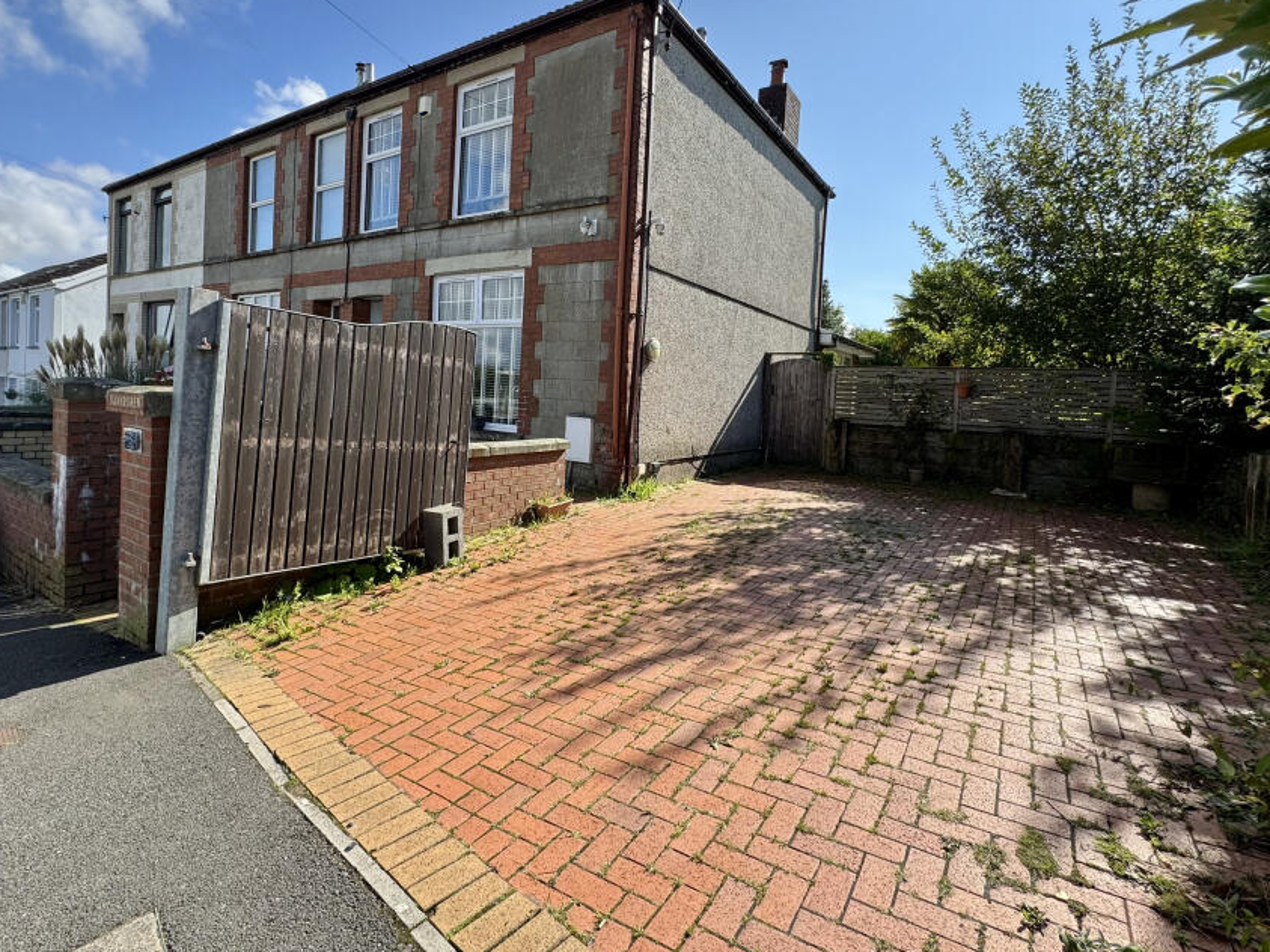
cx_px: 619
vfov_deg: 74.4
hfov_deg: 91.0
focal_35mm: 17
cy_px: 413
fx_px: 624
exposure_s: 1/804
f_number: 2.2
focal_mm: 2.22
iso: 40
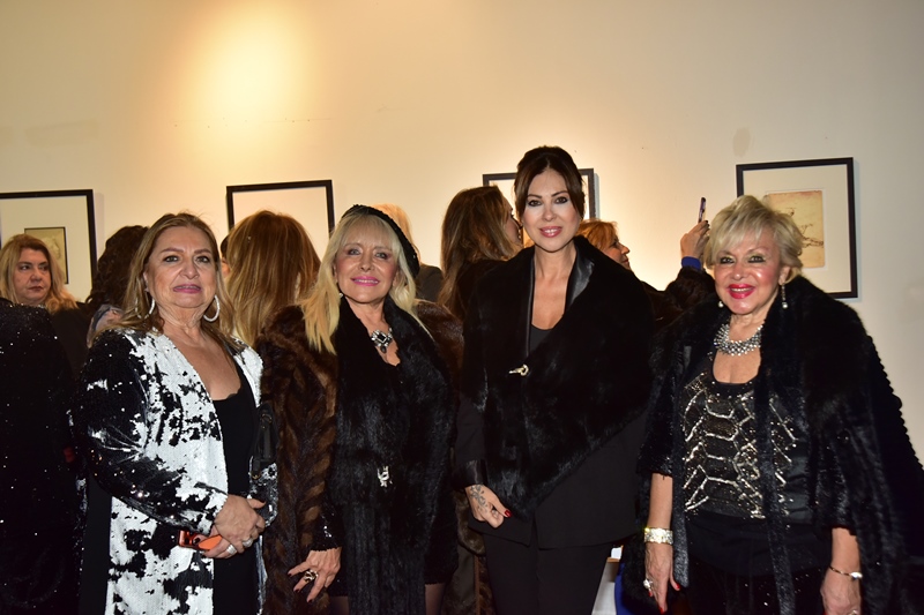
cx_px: 462
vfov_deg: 33.4
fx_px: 1026
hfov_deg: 48.5
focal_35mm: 40
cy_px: 308
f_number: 6.3
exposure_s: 1/125
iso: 1000
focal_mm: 40
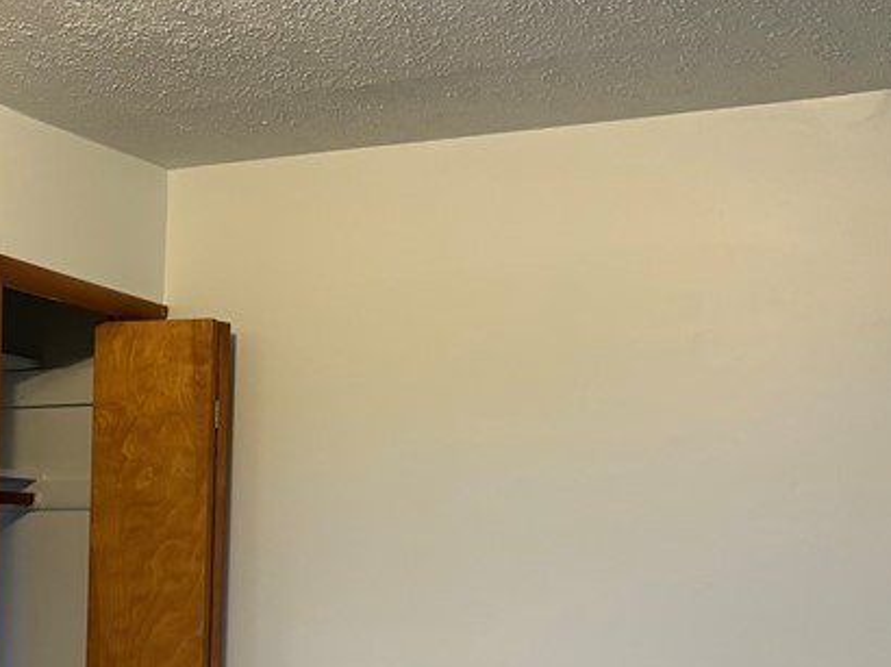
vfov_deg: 22.0
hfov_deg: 29.4
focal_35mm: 65
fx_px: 1672
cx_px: 226
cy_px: 604
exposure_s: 1/60
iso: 125
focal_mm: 5.96
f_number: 1.6
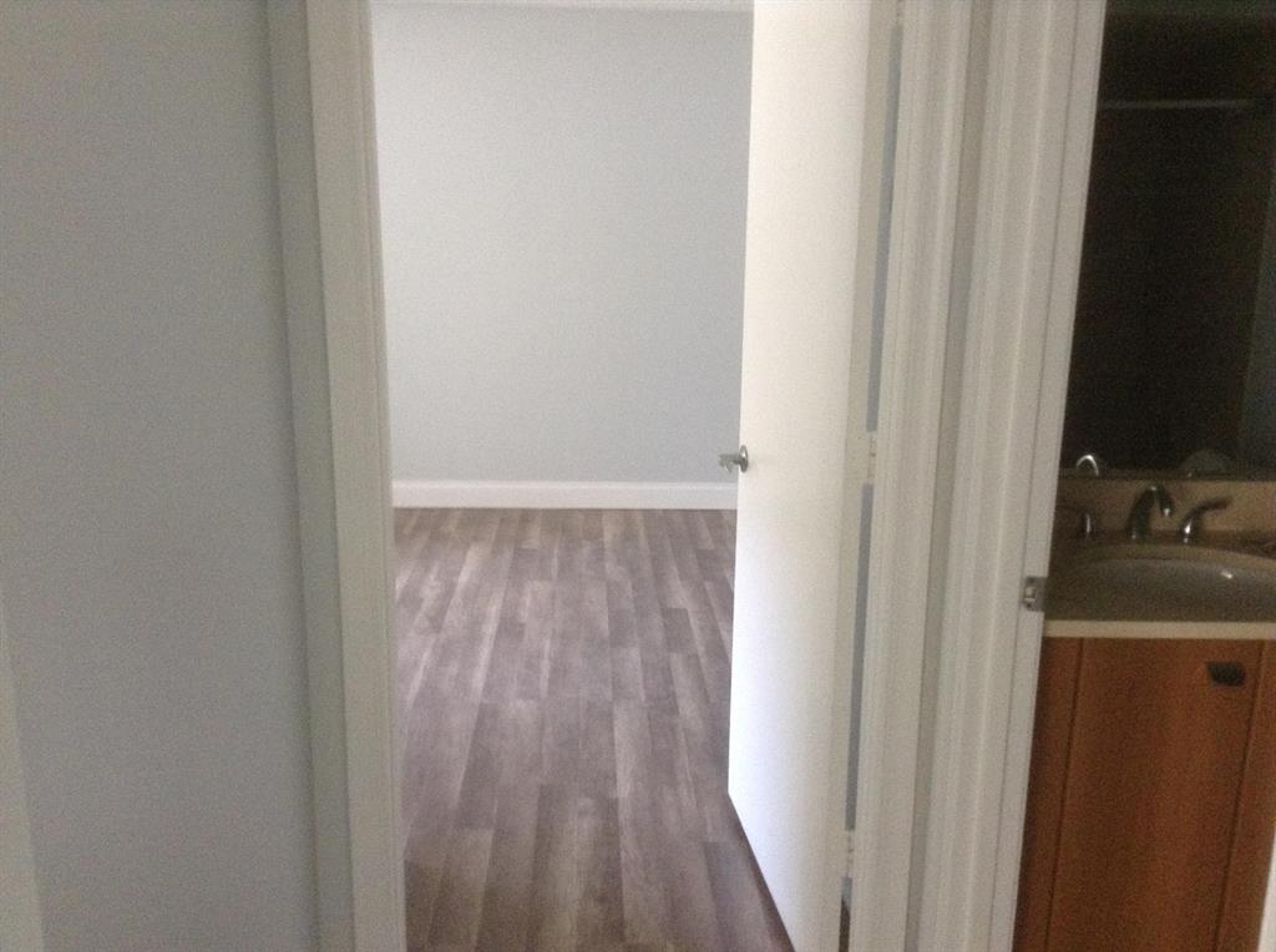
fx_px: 1214
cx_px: 638
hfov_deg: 55.4
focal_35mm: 33
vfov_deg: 42.8
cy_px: 476
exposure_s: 1/24
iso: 200
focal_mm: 3.3
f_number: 2.4
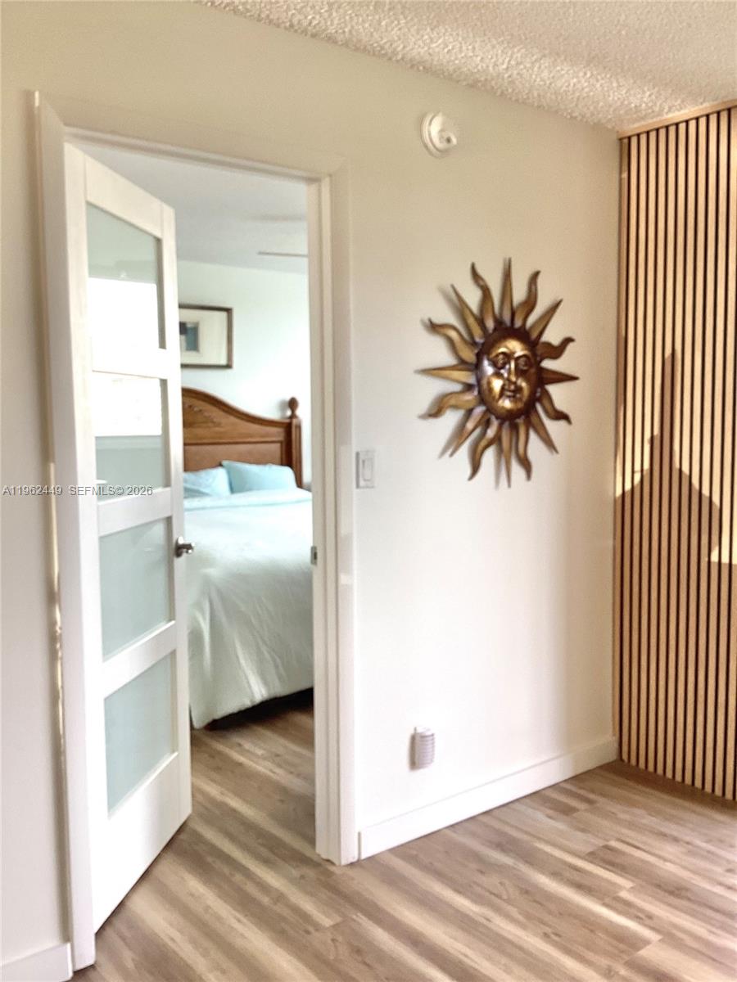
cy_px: 491
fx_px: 880
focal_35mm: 31
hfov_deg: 45.4
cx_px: 368
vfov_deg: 58.4
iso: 50
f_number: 2.4
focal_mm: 3.3
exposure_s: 1/60
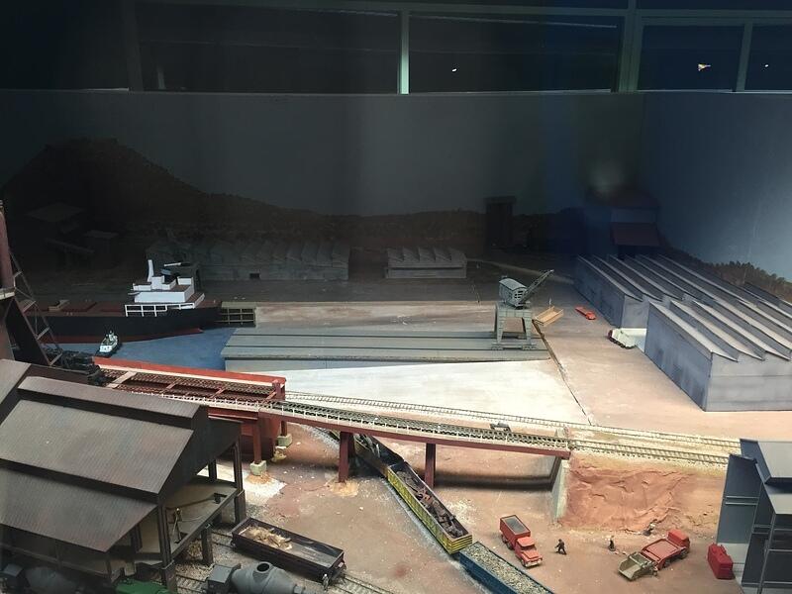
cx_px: 396
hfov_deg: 61.7
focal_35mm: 29
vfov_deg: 48.2
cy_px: 297
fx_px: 664
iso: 125
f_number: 2.2
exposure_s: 1/33
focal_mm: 4.15
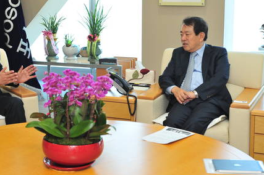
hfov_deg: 26.6
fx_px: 557
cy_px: 64
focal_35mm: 76
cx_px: 99
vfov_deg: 17.9
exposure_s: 1/125
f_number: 4.5
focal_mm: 56
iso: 1250
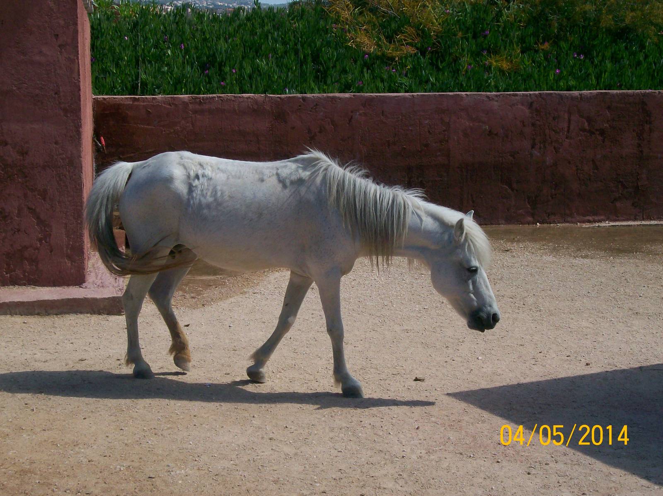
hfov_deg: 27.8
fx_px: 1340
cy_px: 248
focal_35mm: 70
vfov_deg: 21.0
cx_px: 332
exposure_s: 1/469
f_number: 6.7
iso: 80
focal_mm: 11.6
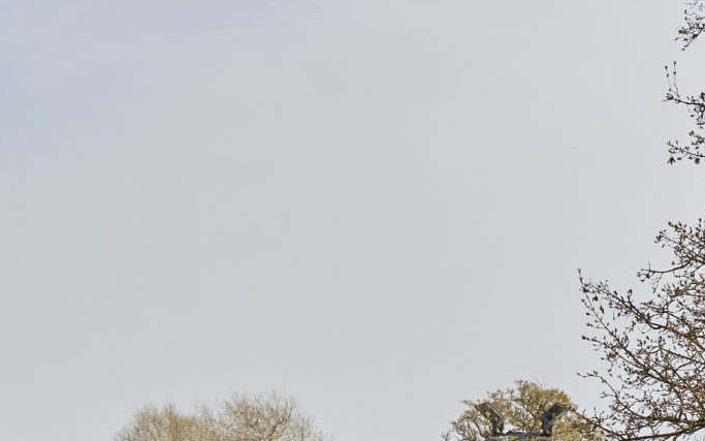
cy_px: 662
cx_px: 521
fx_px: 2421
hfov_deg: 16.5
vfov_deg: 10.1
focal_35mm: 126
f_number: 7.1
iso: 640
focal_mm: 33
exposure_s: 1/2000
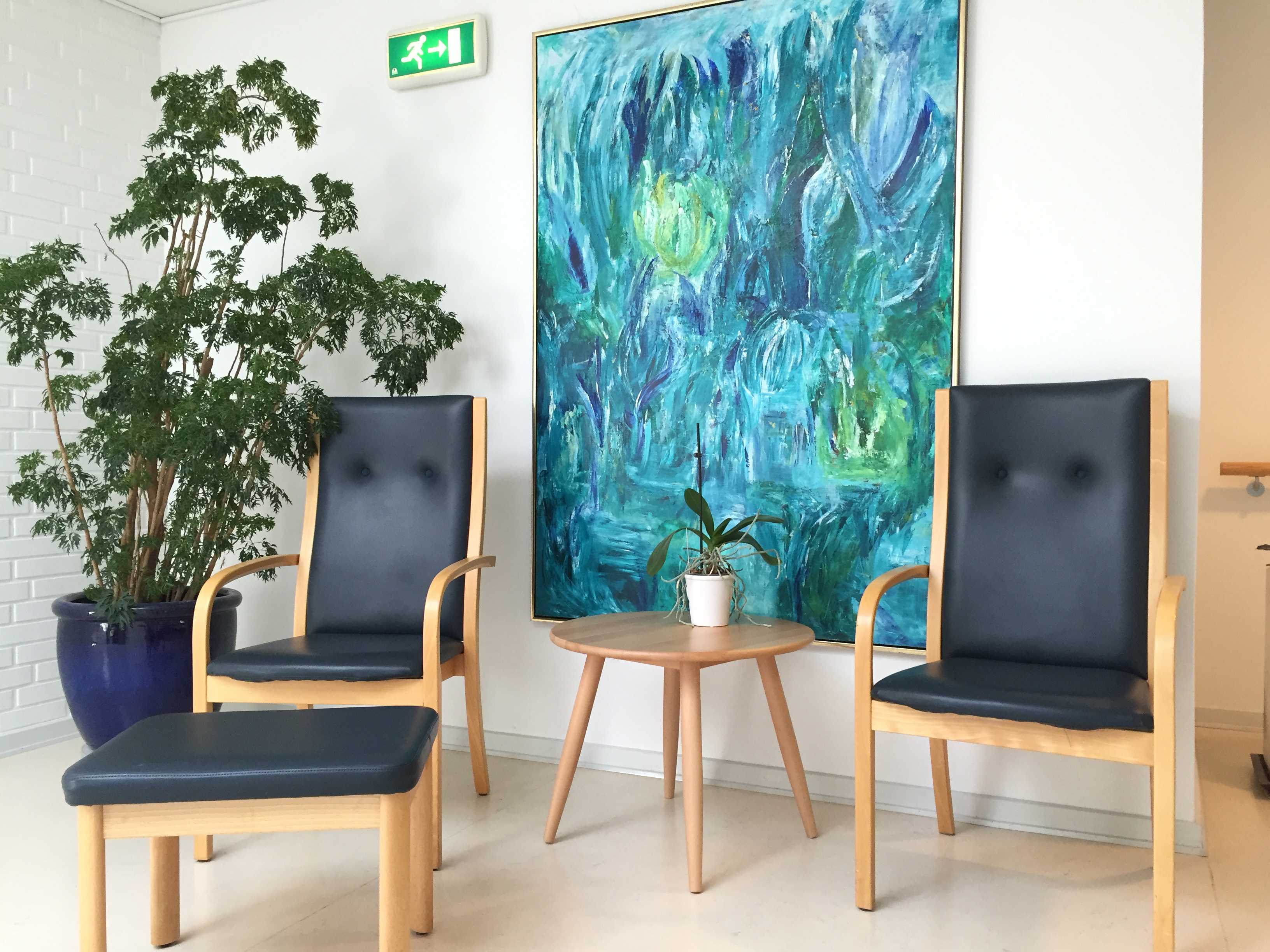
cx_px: 635
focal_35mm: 29
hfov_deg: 61.7
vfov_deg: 48.2
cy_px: 476
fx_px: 1064
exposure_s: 1/33
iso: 64
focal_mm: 4.15
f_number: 2.2
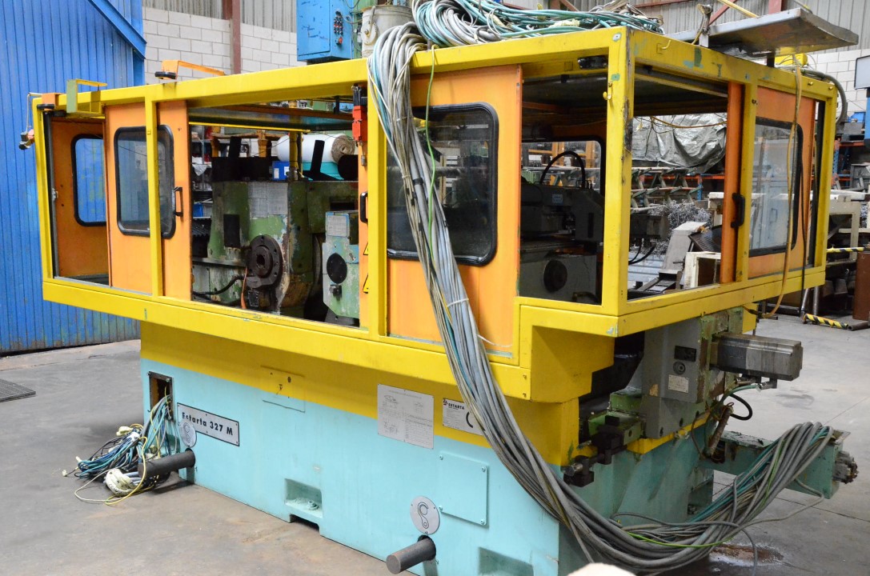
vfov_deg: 36.7
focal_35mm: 36
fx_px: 868
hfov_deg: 53.2
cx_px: 435
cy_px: 288
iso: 6400
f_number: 7.1
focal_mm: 24
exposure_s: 1/200
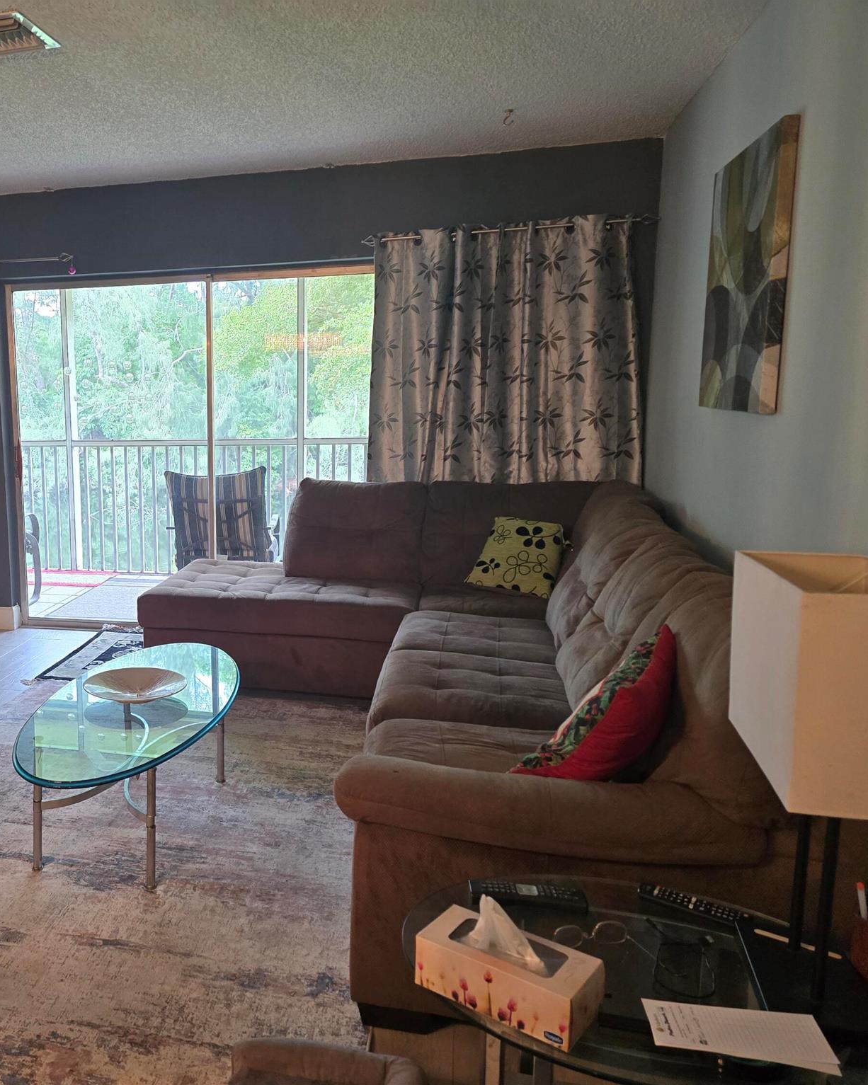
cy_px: 542
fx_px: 964
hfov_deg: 46.1
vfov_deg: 58.8
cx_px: 178
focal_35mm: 30
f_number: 1.7
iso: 500
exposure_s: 1/120
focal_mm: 6.3
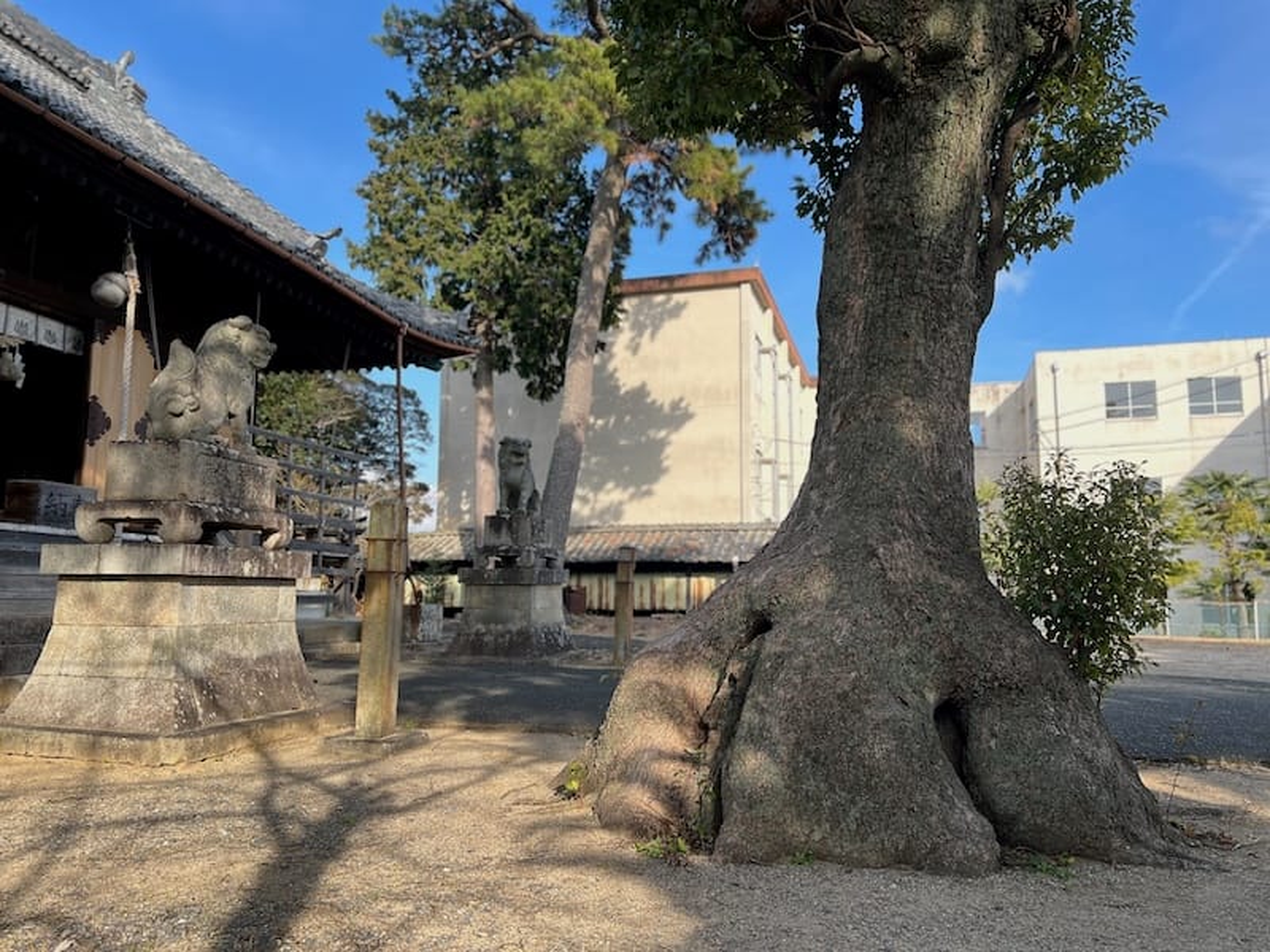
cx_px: 635
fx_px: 954
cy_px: 476
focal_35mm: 26
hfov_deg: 67.3
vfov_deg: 53.1
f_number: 1.5
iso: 50
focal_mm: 5.7
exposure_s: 1/558
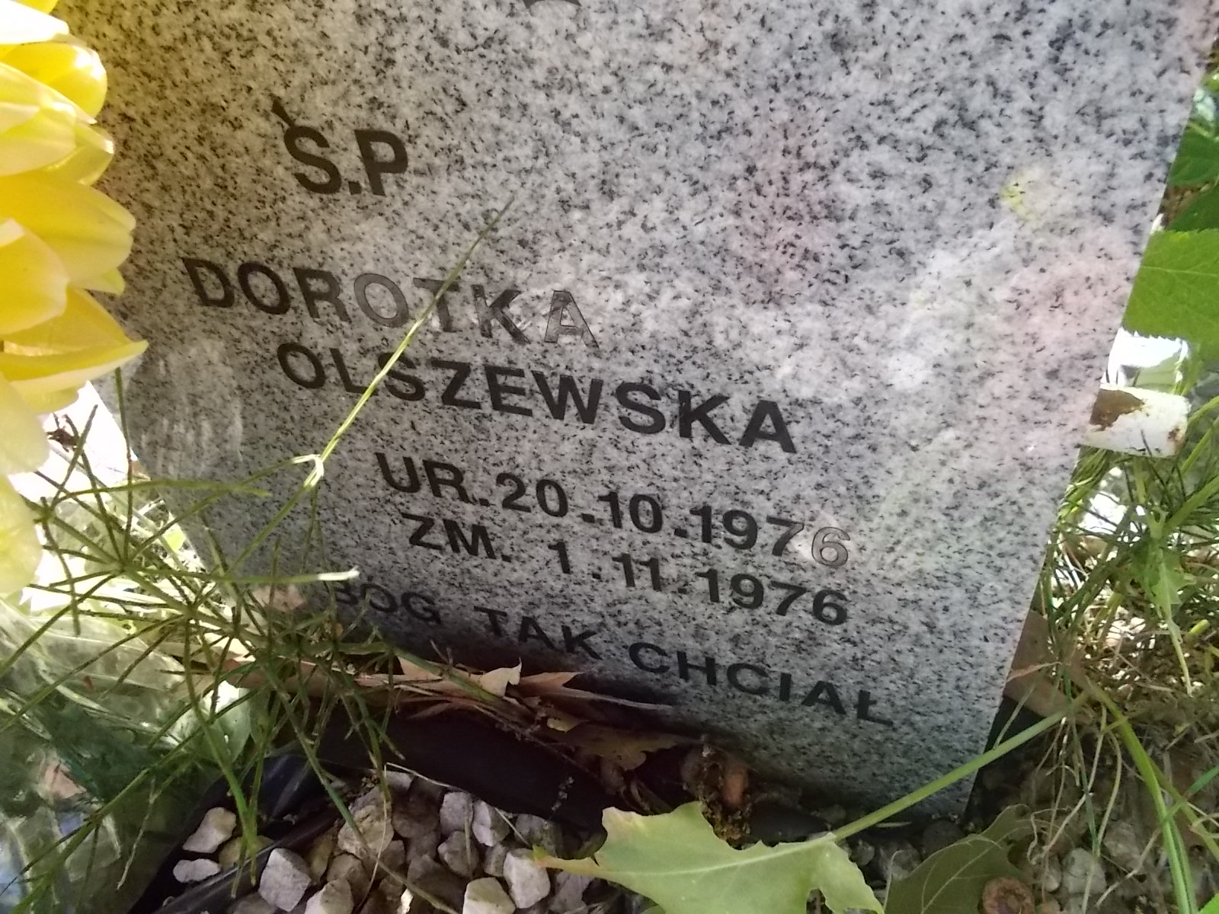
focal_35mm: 26
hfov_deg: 67.3
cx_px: 610
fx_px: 916
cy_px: 457
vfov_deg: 53.1
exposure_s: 1/100
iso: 400
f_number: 8
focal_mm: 4.6
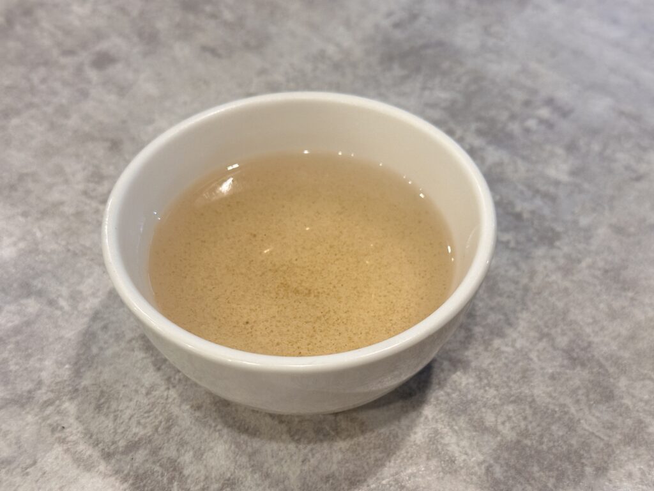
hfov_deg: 39.7
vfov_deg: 30.3
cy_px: 246
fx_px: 907
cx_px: 327
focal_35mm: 48
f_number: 1.78
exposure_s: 1/60
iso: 160
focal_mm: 6.86
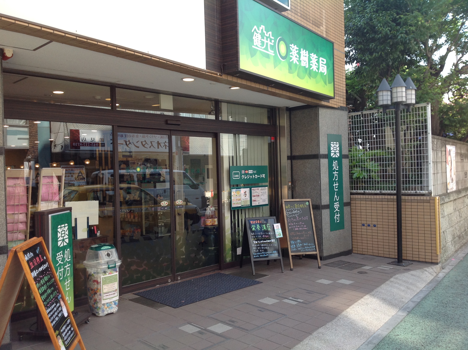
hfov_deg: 52.7
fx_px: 472
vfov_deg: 40.6
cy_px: 175
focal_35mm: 35
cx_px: 234
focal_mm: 4.28
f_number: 2.4
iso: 50
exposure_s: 1/207
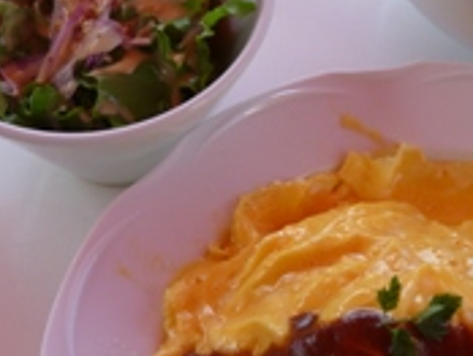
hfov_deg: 24.0
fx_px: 1095
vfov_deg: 18.5
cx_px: 386
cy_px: 139
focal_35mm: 80
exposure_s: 1/125
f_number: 3.5
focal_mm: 5.2
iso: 80
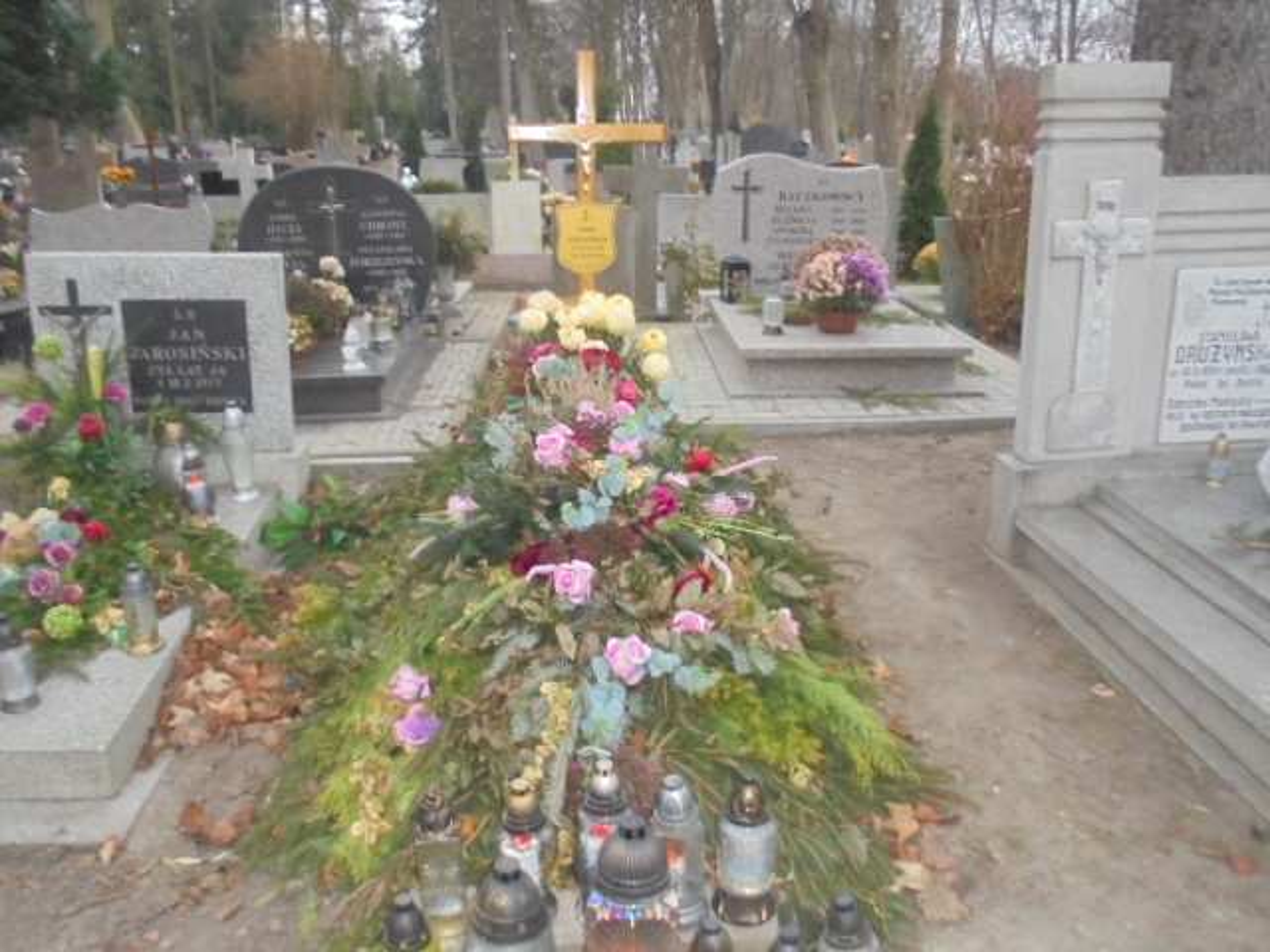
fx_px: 1064
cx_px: 635
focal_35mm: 29
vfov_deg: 48.2
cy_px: 476
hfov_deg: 61.7
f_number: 3.7
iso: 400
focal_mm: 5.3
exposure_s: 1/25
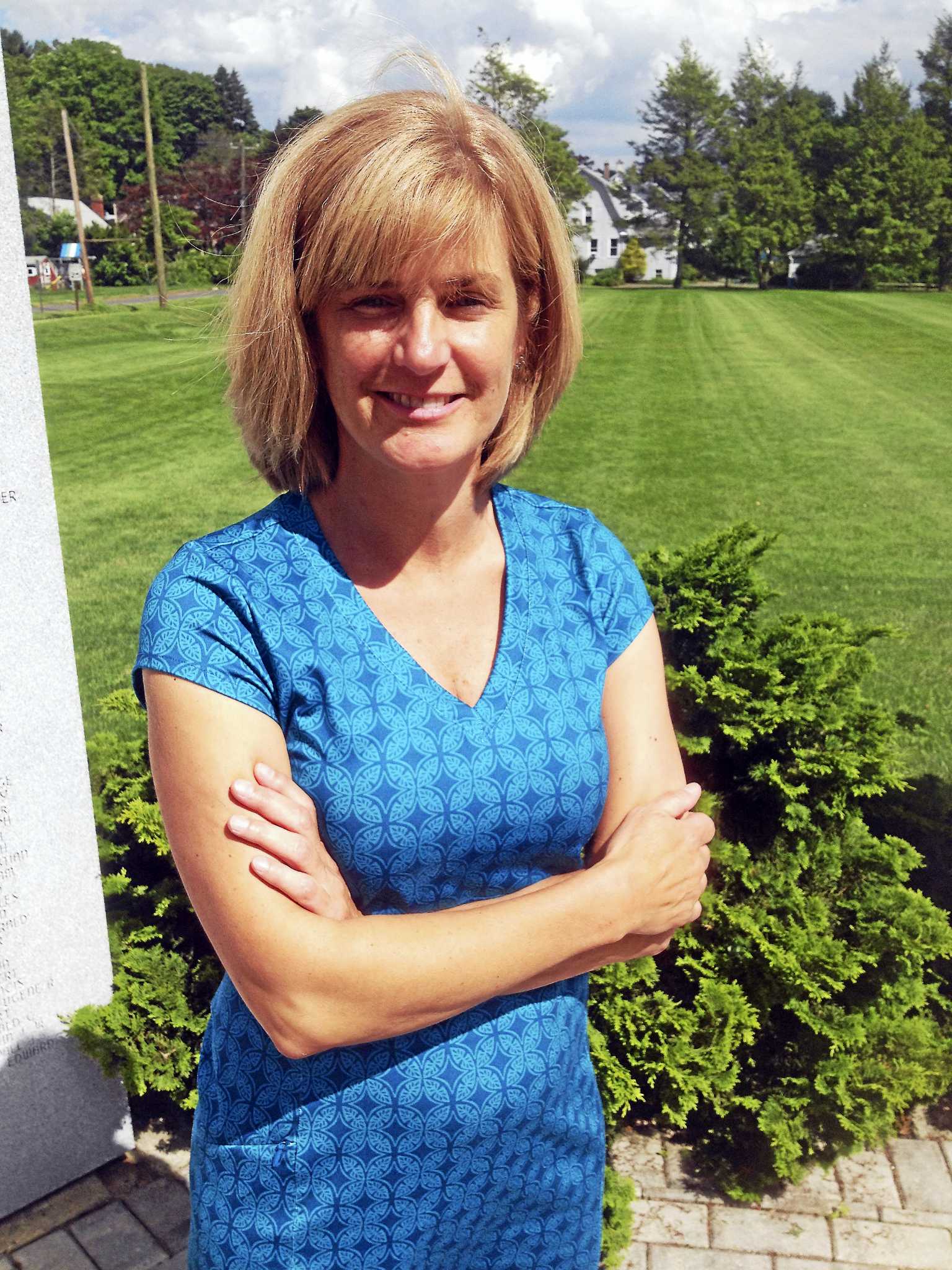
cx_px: 476
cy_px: 635
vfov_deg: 52.6
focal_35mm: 35
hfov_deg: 40.7
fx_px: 1283
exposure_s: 1/1672
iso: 50
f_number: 2.4
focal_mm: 4.28
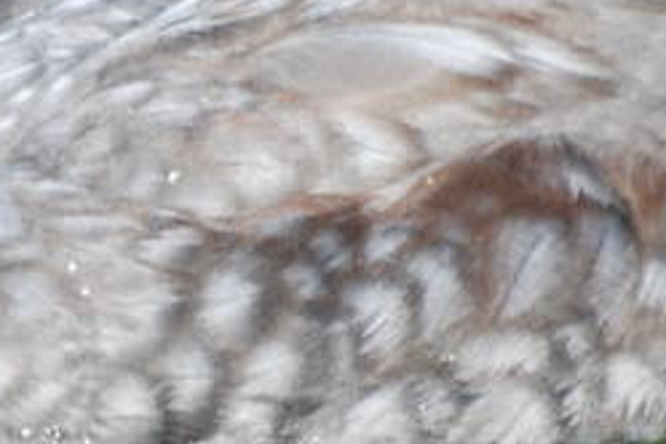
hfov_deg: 0.7
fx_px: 53498
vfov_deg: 0.5
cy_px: 122
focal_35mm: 2892
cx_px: 150
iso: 320
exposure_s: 1/500
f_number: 5.6
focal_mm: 300
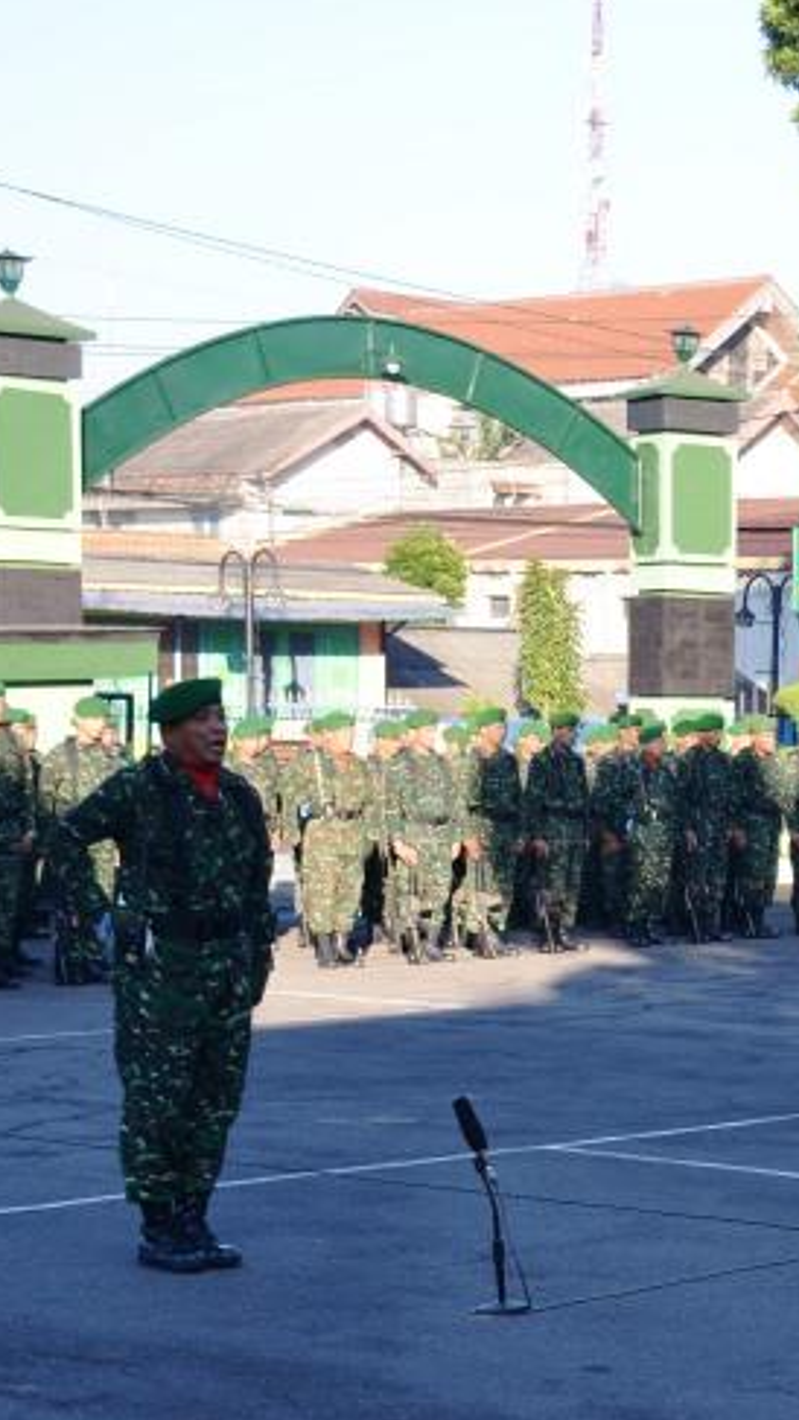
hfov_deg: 12.9
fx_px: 3355
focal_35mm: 89
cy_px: 968
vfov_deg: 23.8
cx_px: 1198
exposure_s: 1/250
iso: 200
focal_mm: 27
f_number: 5.6
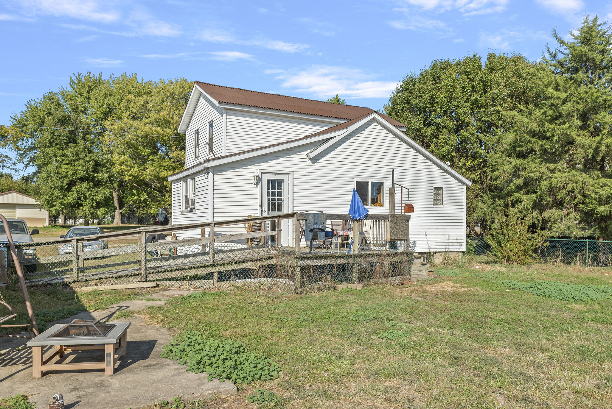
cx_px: 306
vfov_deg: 49.6
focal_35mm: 26
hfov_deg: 69.4
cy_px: 204
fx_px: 442
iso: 250
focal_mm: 26
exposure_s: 1/400
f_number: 6.3
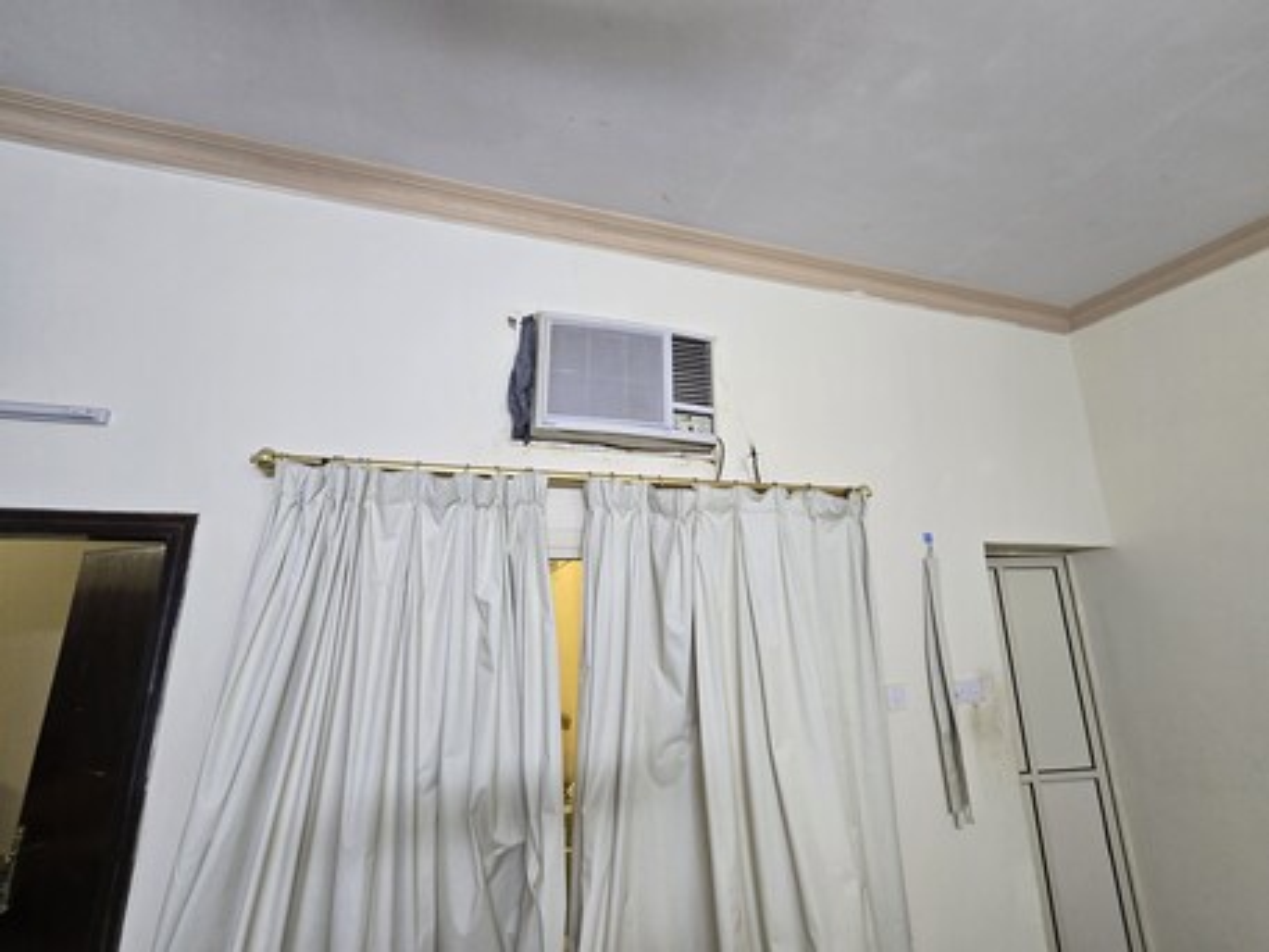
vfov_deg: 89.9
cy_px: 476
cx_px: 634
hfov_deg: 106.2
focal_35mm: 13
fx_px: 477
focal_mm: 2.2
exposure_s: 1/50
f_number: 2.2
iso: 160
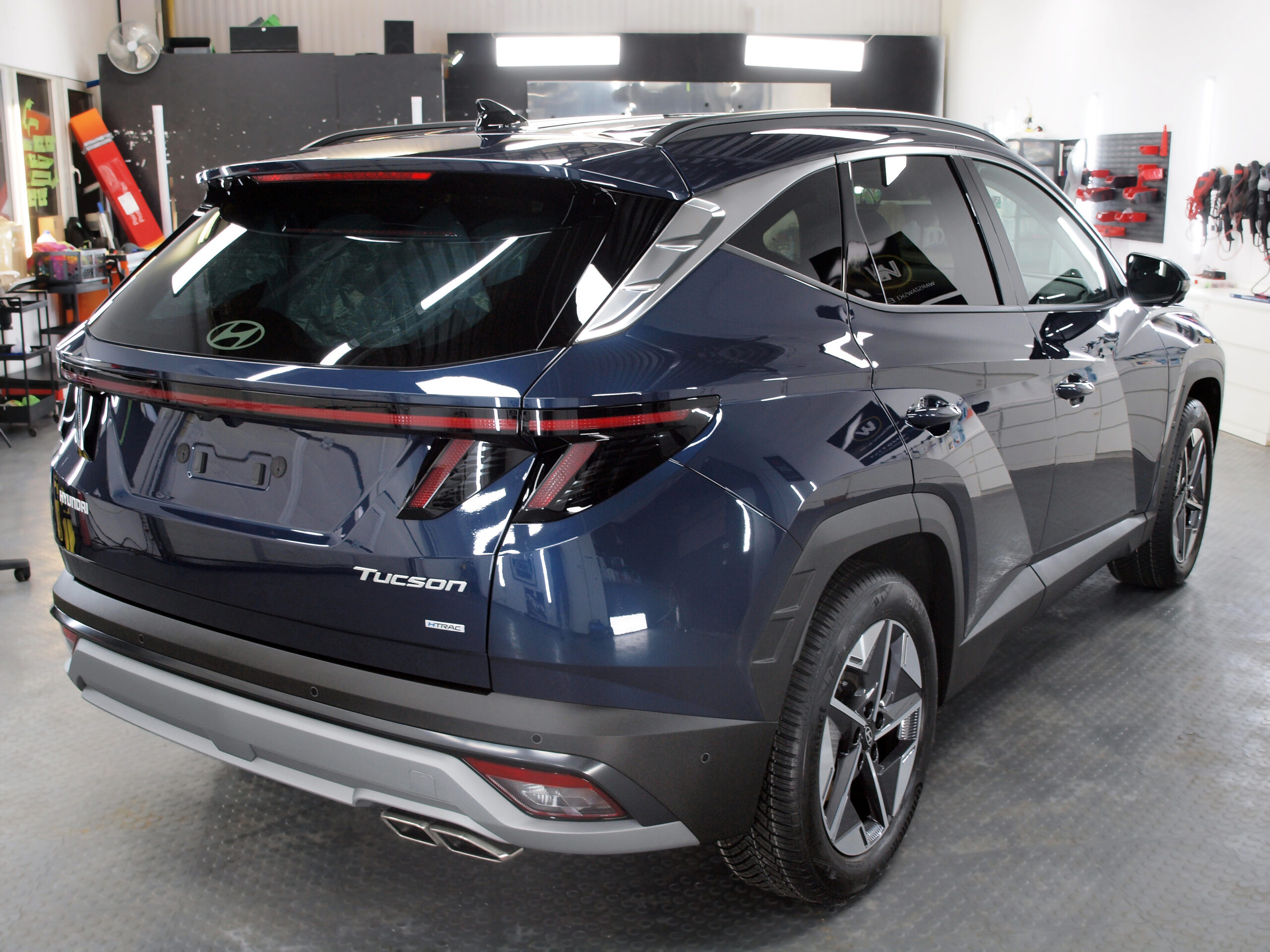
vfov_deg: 37.7
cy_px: 476
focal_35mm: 38
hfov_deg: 49.0
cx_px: 635
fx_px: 1394
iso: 200
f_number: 4
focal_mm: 19
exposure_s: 1/20
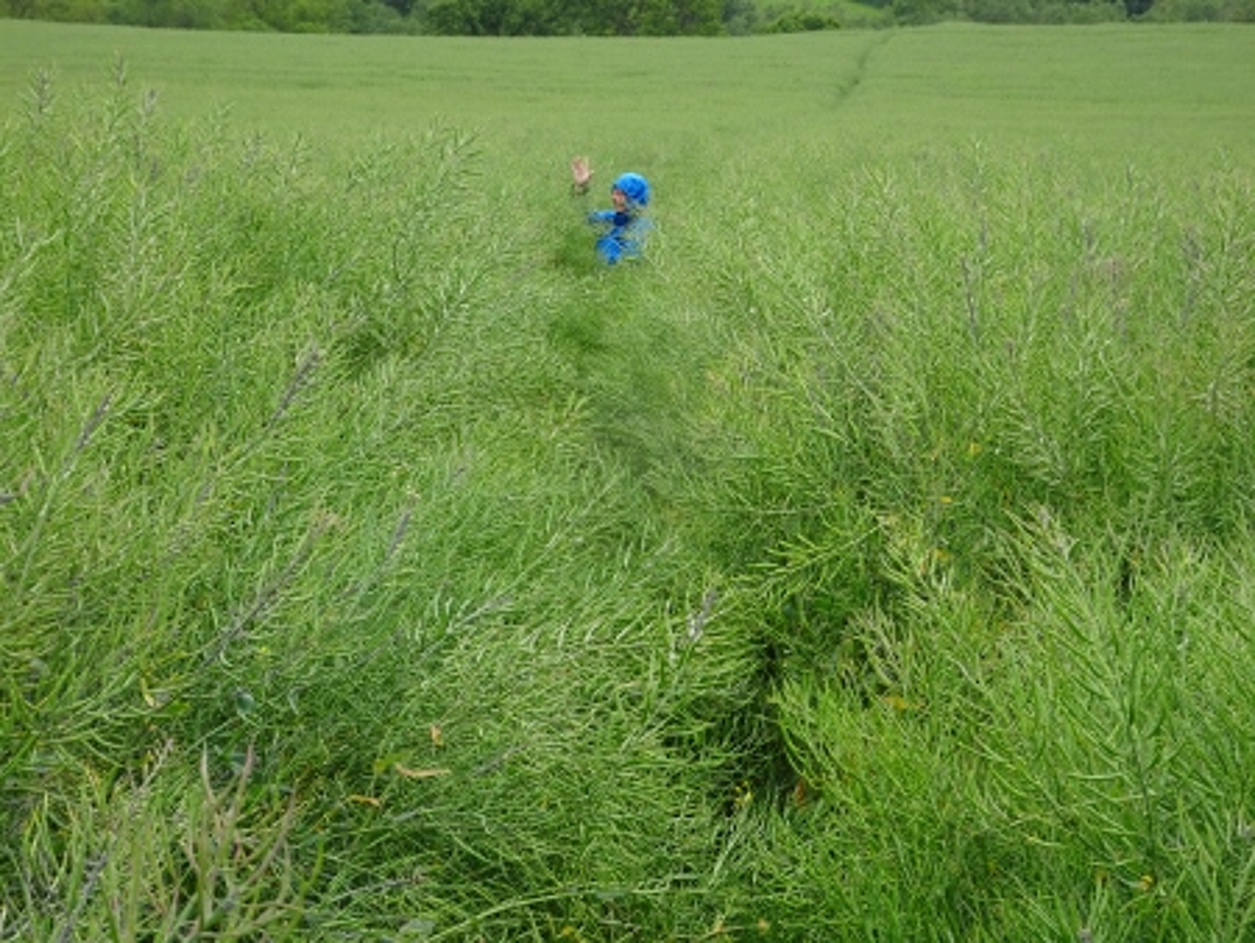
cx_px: 628
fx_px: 2539
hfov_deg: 27.8
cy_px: 472
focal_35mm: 70
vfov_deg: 21.0
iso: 80
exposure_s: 1/200
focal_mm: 12.01
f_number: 5
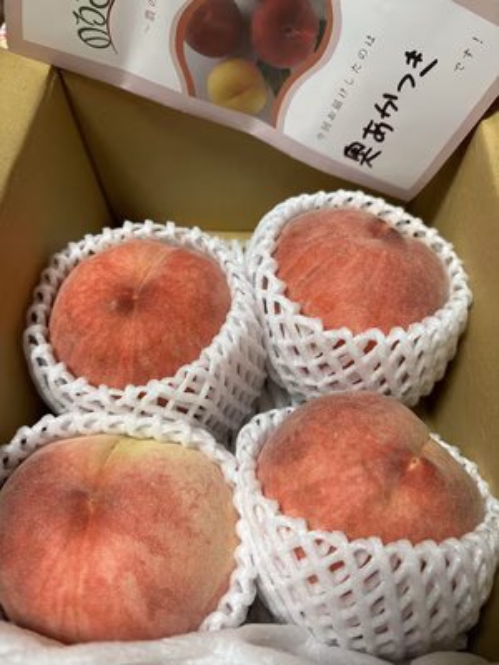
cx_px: 250
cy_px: 332
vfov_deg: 67.3
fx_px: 500
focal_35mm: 26
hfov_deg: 53.1
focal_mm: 5.96
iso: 160
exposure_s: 1/50
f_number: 1.6
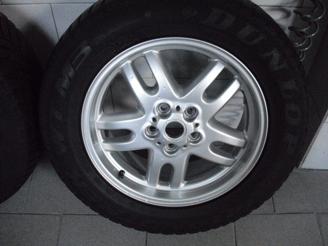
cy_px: 123
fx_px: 370
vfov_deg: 36.8
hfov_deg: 47.9
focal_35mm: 39
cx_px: 168
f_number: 2.8
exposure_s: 1/125
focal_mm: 6.2
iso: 800
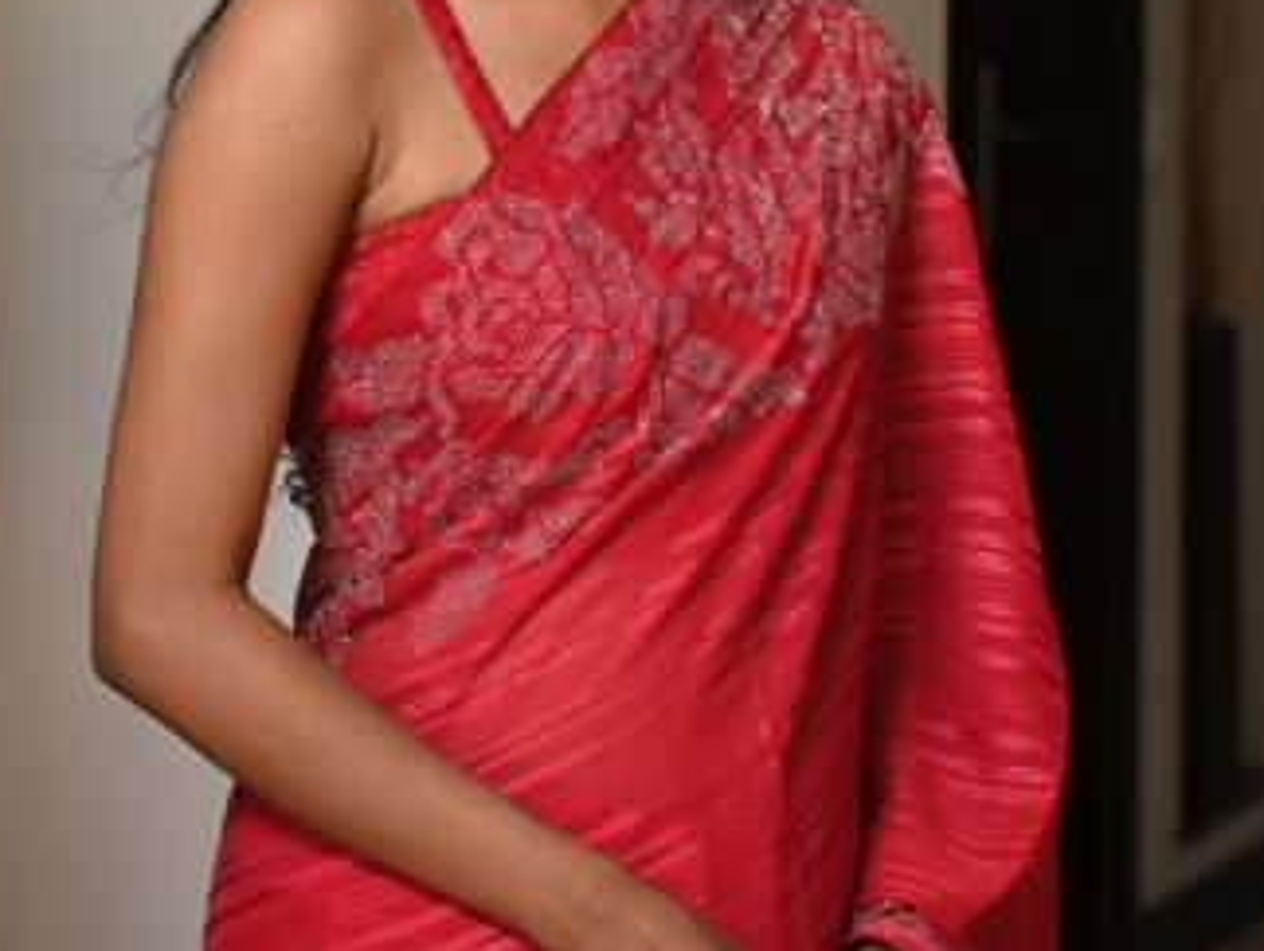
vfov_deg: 11.0
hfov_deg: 14.7
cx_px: 556
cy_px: -35
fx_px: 4898
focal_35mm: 134
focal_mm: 50
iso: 1250
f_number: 4
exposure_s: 1/200
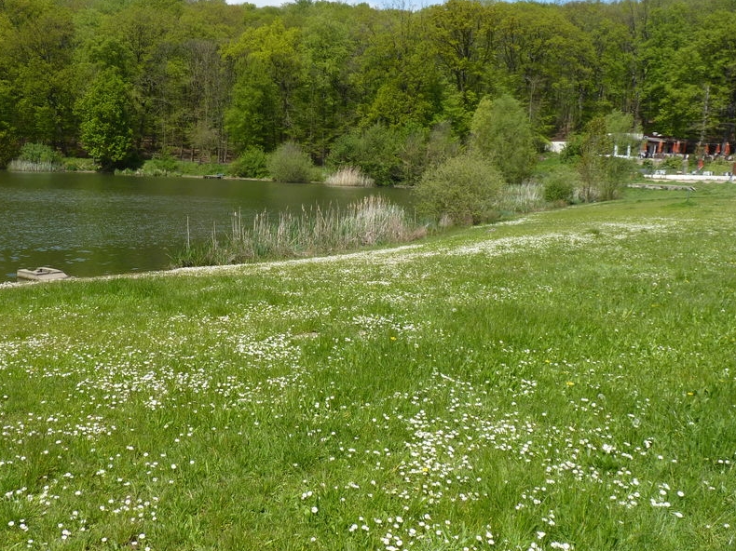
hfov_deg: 52.4
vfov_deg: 40.7
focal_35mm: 35
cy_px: 255
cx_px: 302
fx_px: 744
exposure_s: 1/200
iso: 80
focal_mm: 4.8
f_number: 4
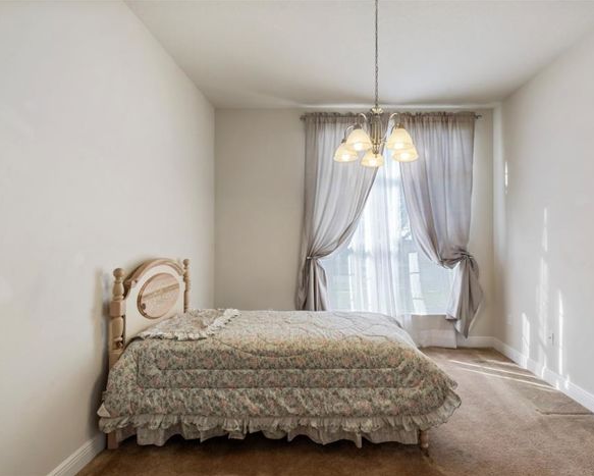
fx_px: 299
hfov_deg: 89.4
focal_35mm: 17
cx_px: 323
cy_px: 238
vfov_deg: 77.0
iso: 320
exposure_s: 1/25
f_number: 18
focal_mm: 10
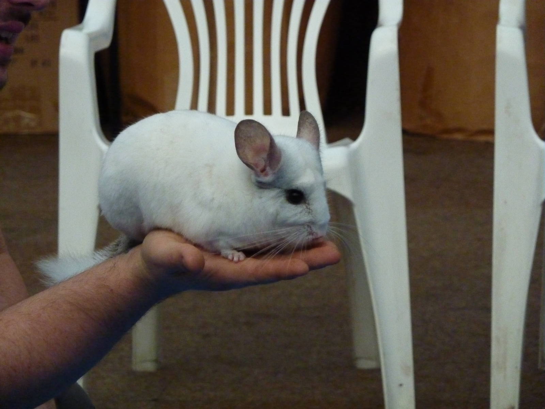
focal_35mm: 196
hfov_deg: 10.1
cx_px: 272
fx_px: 3086
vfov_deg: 7.6
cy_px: 204
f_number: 4.5
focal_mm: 32.1
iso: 800
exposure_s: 1/250
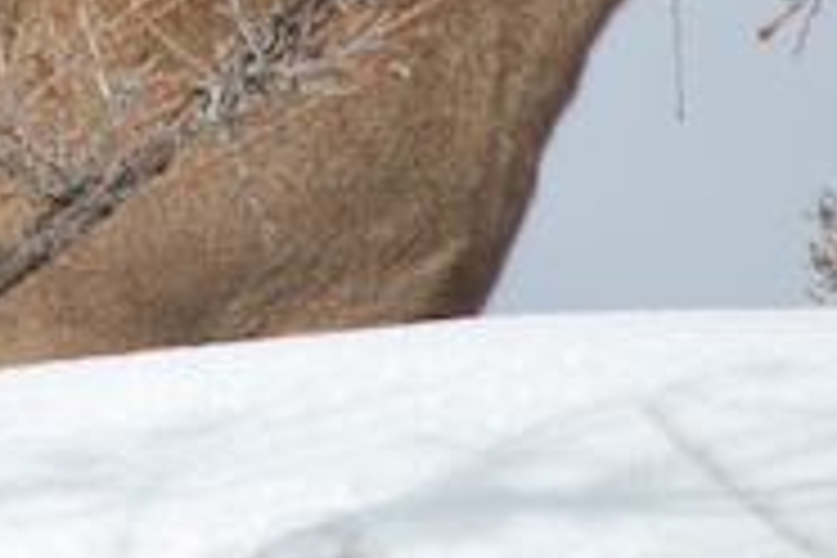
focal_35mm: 1223
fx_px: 28433
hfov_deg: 1.7
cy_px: -466
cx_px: 36
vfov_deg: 1.1
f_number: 5.6
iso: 220
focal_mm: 200
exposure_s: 1/2000
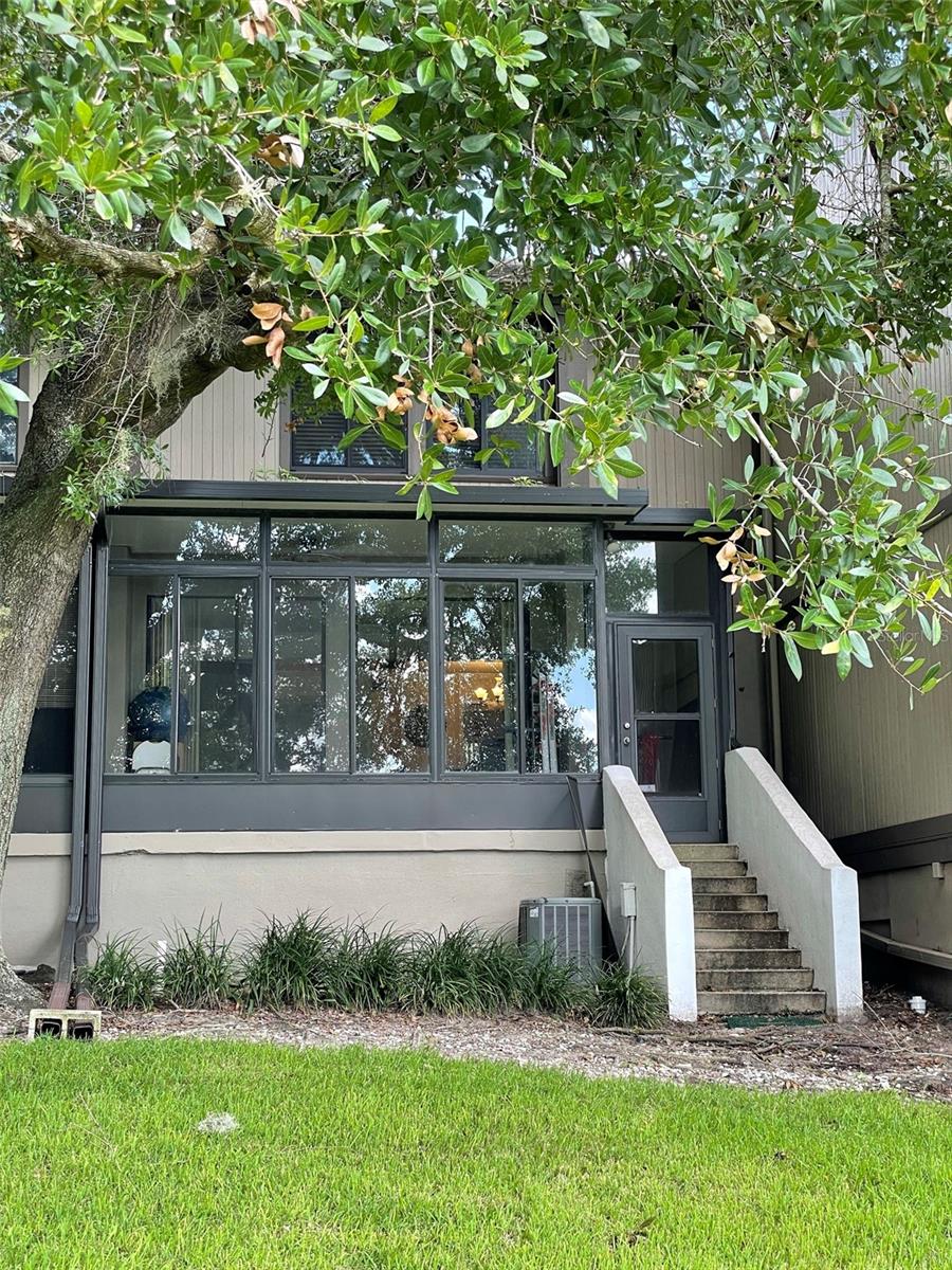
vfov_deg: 36.8
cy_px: 635
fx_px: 1907
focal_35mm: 52
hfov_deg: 28.0
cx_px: 476
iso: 40
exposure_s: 1/122
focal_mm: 6
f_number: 2
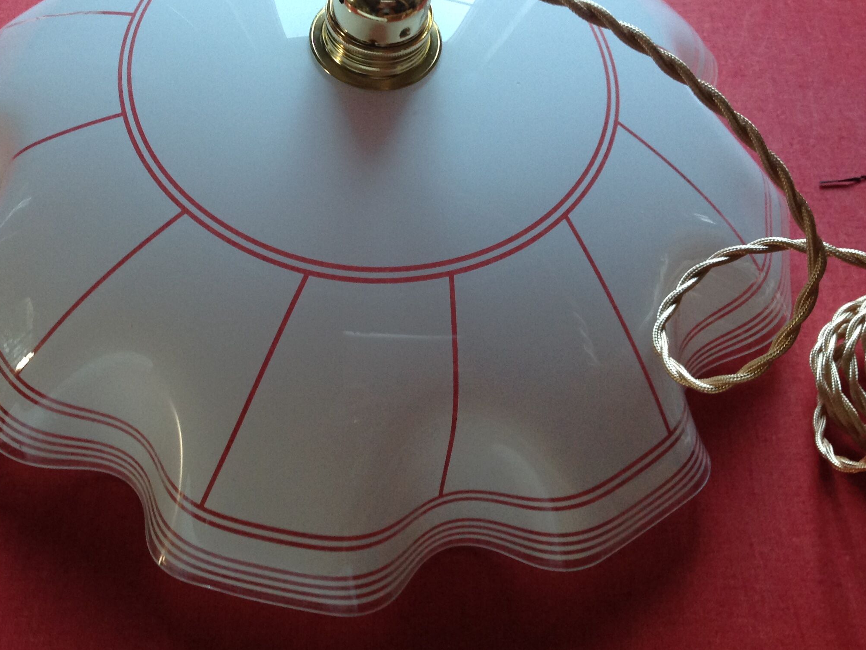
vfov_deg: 32.1
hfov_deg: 41.8
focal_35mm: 45
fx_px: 1126
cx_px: 338
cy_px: 258
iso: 125
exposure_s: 1/15
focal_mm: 4.28
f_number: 2.4
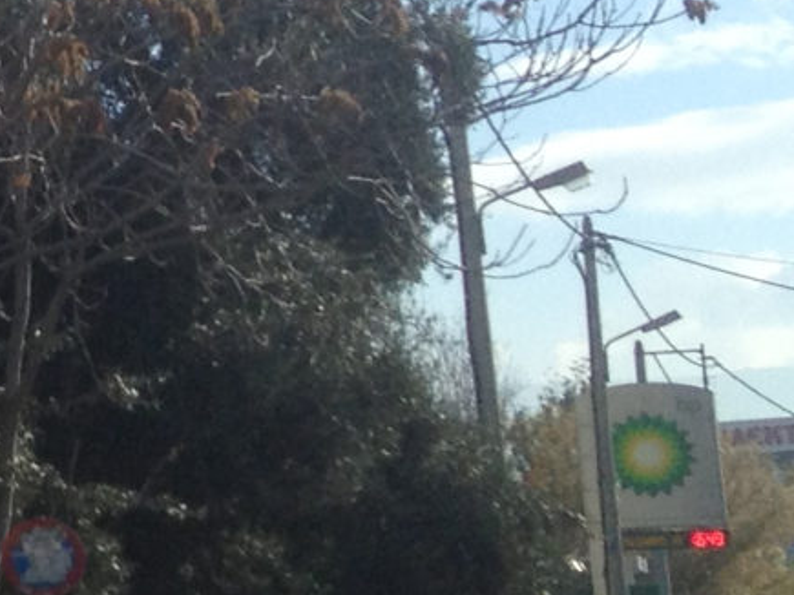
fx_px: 4724
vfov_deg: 7.2
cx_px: -1513
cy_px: -27
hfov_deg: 8.3
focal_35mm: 206
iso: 50
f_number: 2.4
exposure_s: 1/2123
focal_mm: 4.28
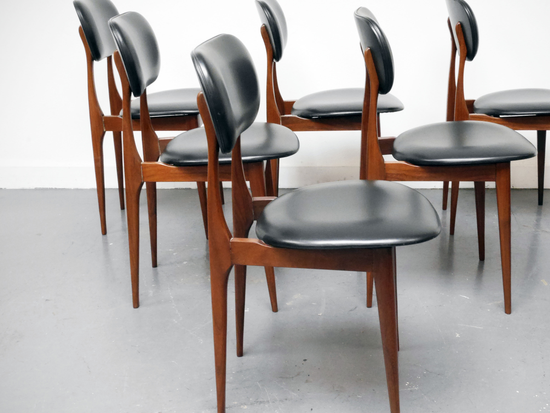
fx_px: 795
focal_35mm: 50
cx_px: 321
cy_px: 211
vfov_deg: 29.1
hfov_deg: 38.1
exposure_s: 1/5
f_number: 14
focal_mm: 20
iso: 3200
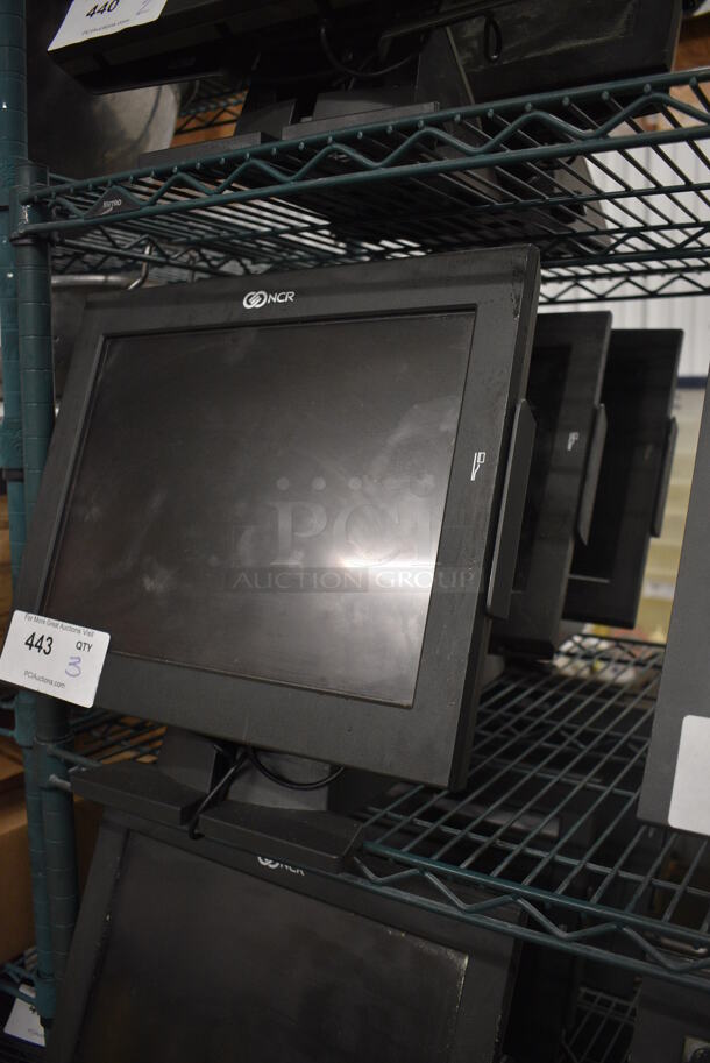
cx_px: 355
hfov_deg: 43.7
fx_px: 886
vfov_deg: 61.9
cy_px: 532
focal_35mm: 30
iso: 1250
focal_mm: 20
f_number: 3.5
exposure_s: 1/125
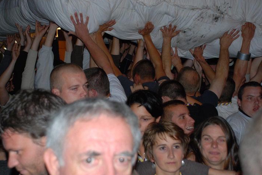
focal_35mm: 64
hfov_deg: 31.4
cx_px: 121
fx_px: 466
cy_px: 88
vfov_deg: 21.3
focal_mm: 38
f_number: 4.5
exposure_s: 1/60
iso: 320
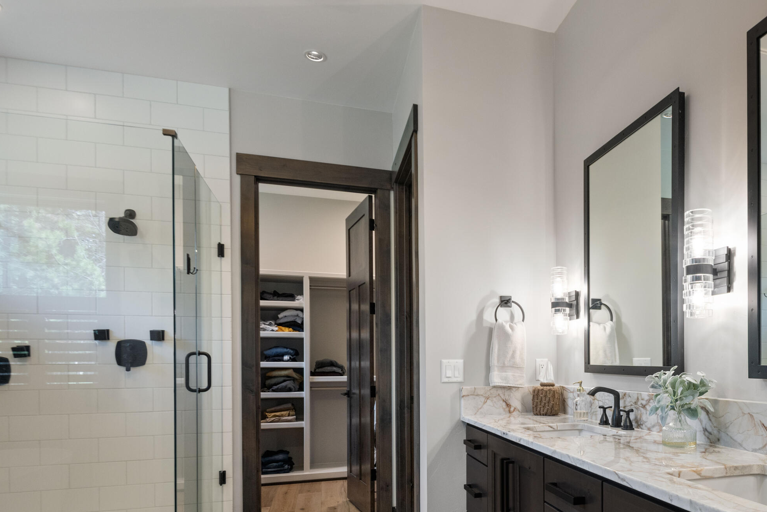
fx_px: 554
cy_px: 363
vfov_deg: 48.3
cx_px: 510
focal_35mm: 26
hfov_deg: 67.5
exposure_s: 1/20
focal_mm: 17
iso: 200
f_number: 8
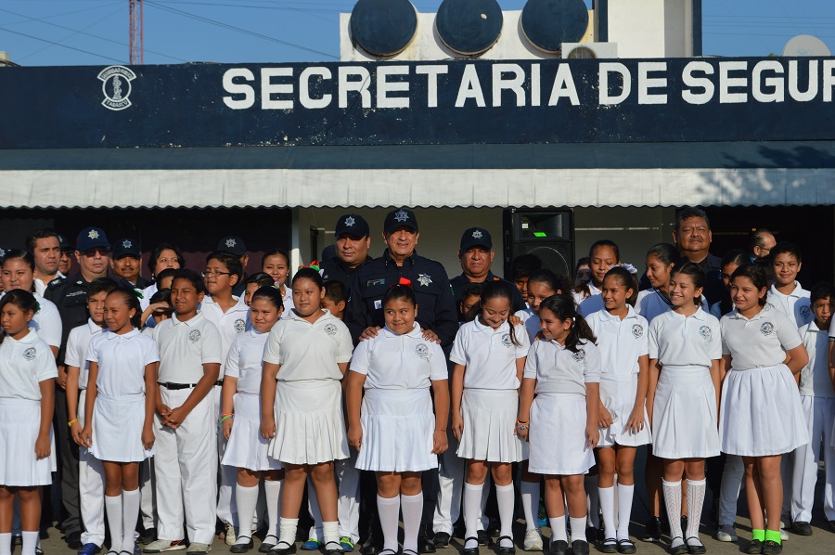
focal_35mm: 75
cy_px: 278
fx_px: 1738
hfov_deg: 27.0
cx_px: 418
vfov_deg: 18.1
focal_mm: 50
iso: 100
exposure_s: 1/400
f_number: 10
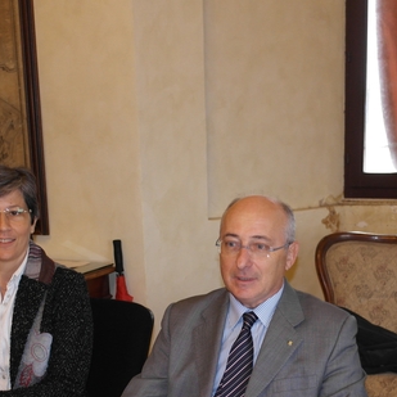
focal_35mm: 66
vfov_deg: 25.6
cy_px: 319
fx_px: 856
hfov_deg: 26.0
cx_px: 244
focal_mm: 20
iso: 400
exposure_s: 1/40
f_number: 3.5
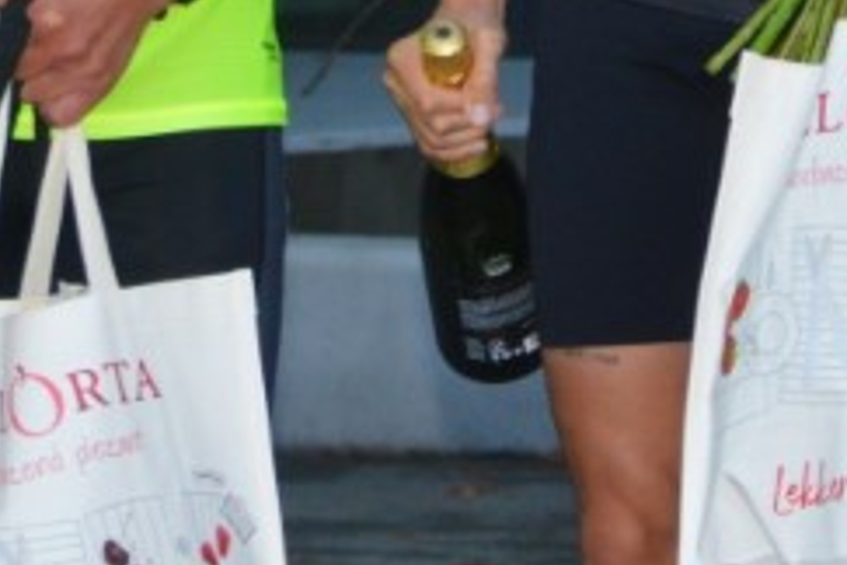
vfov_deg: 3.5
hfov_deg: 5.4
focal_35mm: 385
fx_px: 9057
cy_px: -635
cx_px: 582
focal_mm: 52
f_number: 5
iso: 720
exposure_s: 1/60
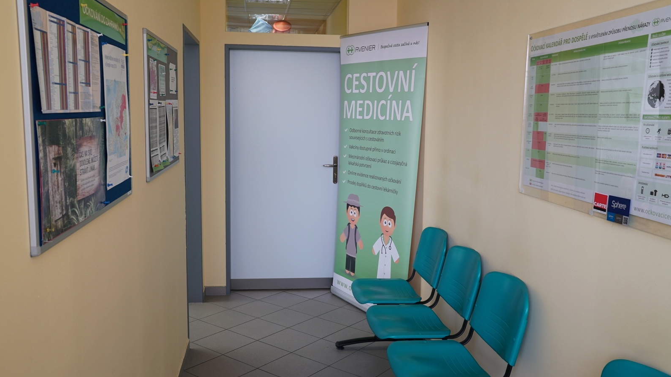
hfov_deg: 59.5
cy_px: 193
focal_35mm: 33
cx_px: 338
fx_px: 587
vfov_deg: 35.6
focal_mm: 31
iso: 160
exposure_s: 1/6
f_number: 10
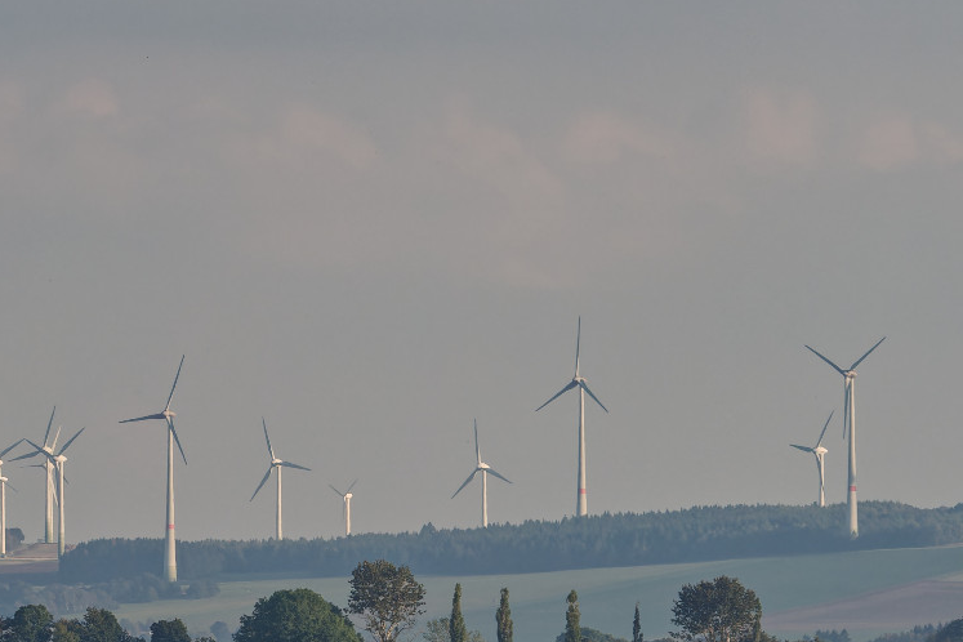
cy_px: 213
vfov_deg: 1.7
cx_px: -275
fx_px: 22031
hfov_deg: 2.5
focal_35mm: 824
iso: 250
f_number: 16
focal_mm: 300.6
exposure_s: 1/160
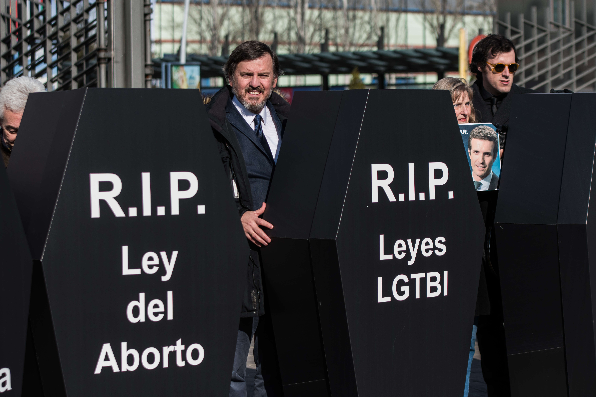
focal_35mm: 105
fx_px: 1738
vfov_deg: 13.0
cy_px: 198
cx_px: 298
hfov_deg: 19.5
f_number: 3.5
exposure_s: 1/2000
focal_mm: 70
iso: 100
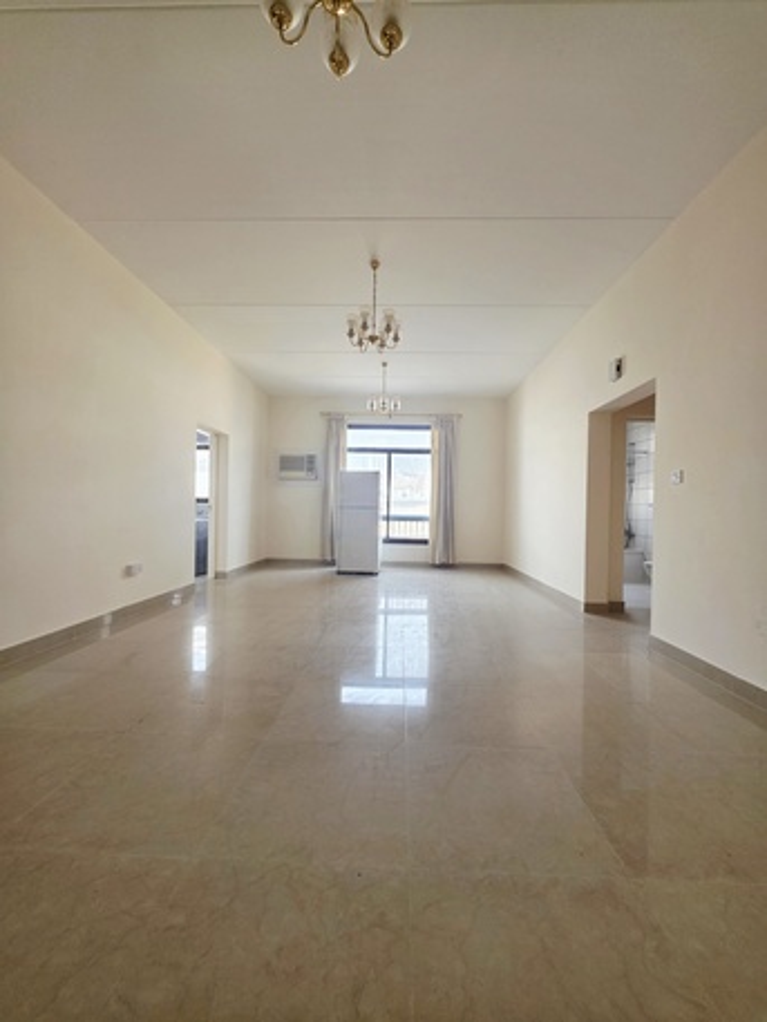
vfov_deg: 106.2
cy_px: 511
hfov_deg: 89.9
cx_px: 384
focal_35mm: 13
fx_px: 384
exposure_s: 1/101
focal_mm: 2.2
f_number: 1.9
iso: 125
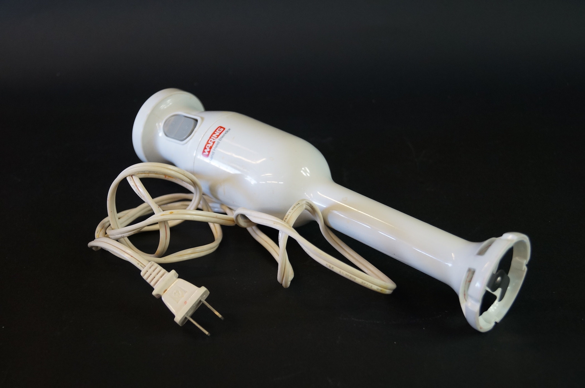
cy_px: 194
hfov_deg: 46.5
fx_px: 681
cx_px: 292
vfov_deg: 31.8
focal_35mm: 42
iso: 640
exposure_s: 1/60
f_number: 4.5
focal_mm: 28
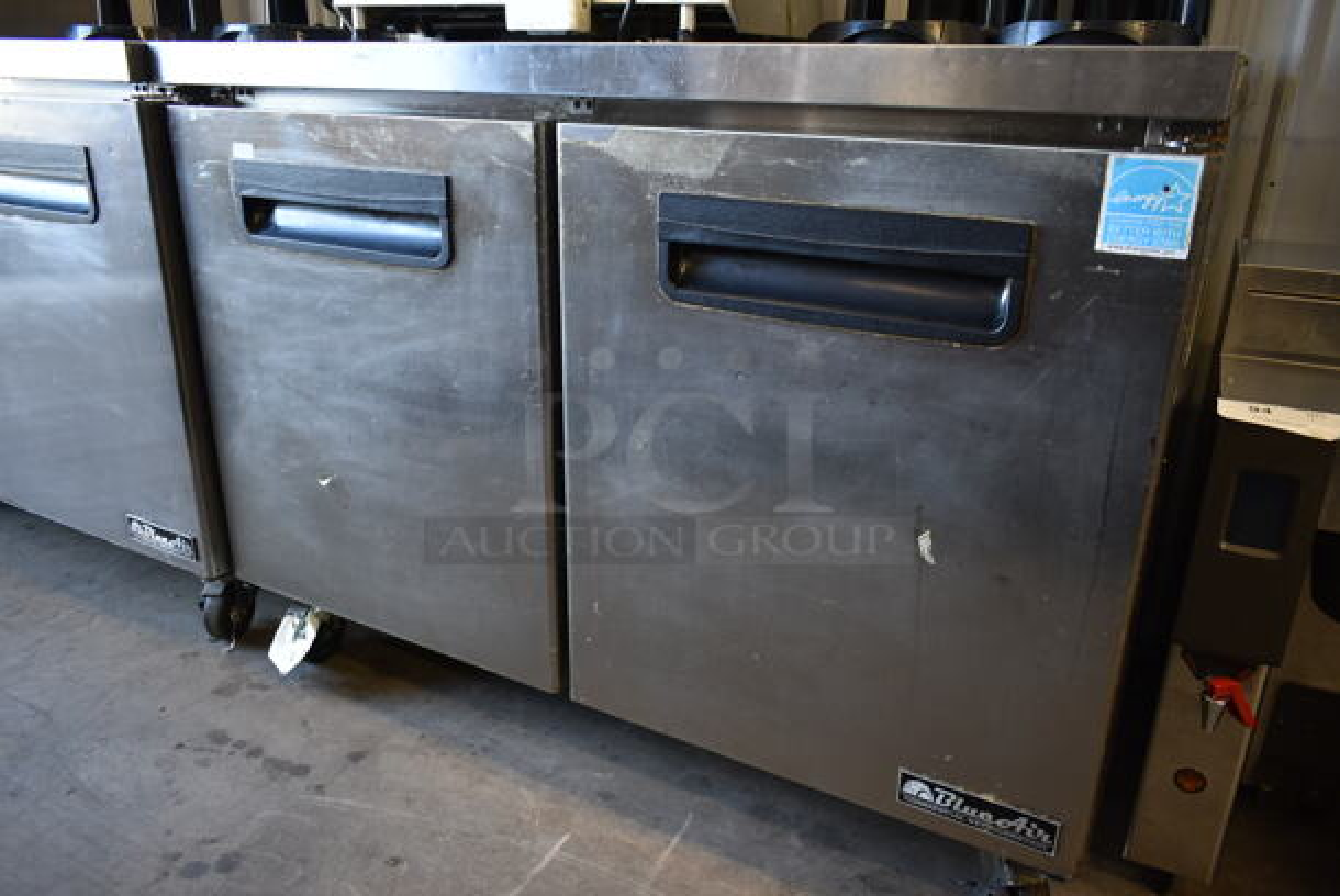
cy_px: 448
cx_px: 670
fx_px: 1006
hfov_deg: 67.3
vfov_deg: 48.0
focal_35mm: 27
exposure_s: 1/30
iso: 280
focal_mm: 18
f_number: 3.5
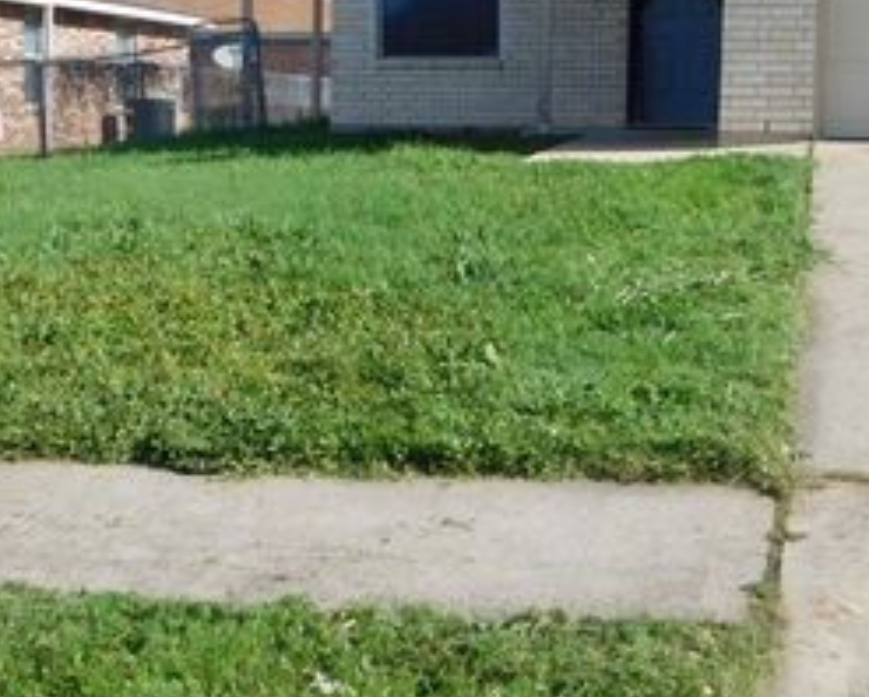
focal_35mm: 71
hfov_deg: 26.7
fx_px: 1827
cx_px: 454
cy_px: 269
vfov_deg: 21.5
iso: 125
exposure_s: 1/1500
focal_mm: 6.3
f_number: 3.5
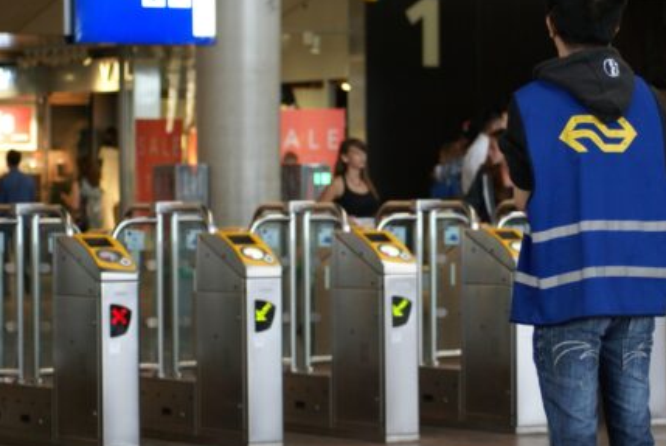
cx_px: 439
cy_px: 205
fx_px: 2722
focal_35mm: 147
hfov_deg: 13.9
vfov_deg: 9.4
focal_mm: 70
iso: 400
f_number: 4
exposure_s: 1/40
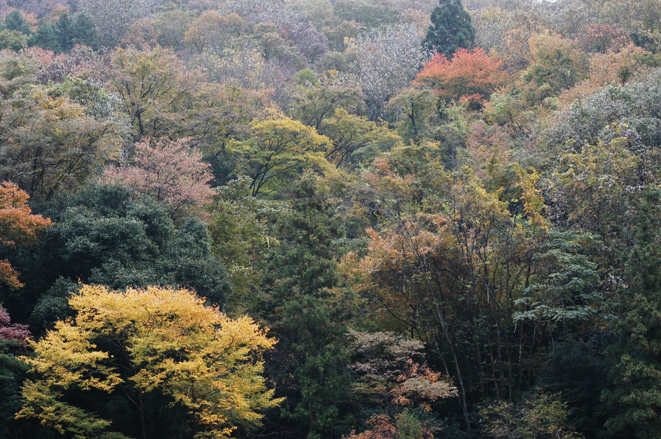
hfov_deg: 23.4
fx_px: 1595
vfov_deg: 15.7
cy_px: 220
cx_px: 330
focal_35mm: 87
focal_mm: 58
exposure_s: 1/90
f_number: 5
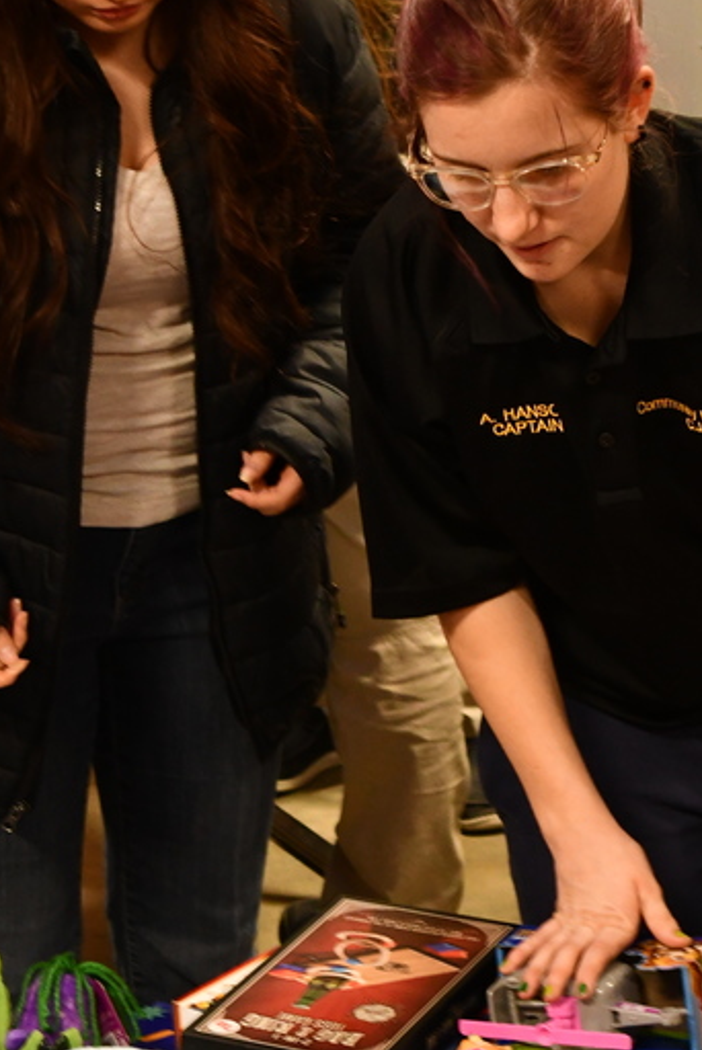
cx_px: 362
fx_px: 4790
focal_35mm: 164
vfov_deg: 12.5
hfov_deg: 8.4
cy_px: 550
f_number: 5.6
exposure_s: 1/60
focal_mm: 55
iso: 2200
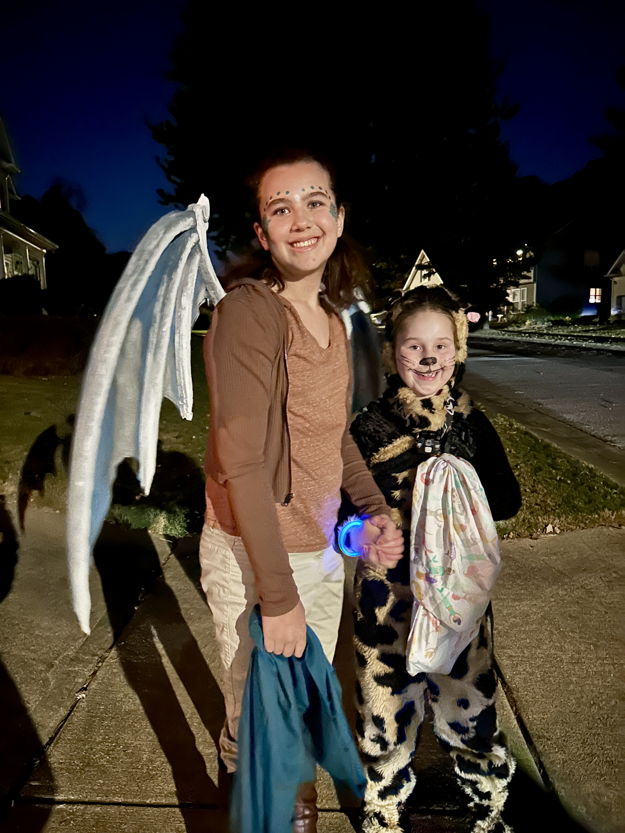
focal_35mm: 24
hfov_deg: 56.8
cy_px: 416
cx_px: 312
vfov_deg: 71.6
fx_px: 578
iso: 4000
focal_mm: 6.86
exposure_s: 1/9
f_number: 1.78
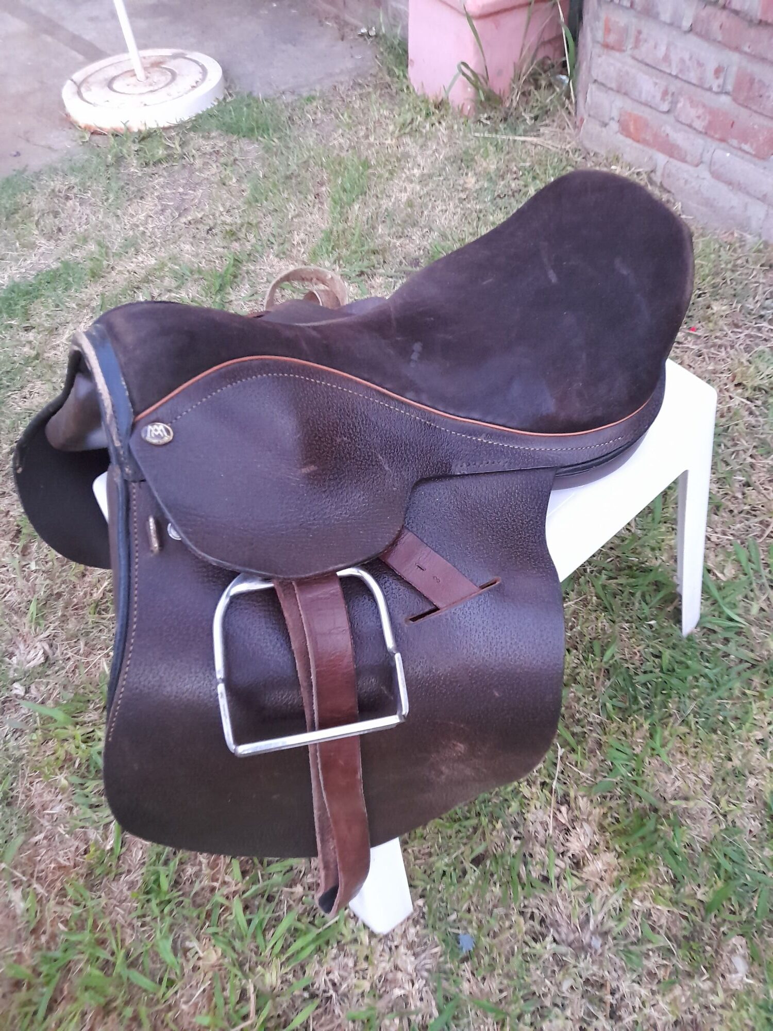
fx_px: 744
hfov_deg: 54.9
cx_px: 386
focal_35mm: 25
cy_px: 516
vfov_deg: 69.4
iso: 800
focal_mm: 4.6
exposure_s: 1/20
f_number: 2
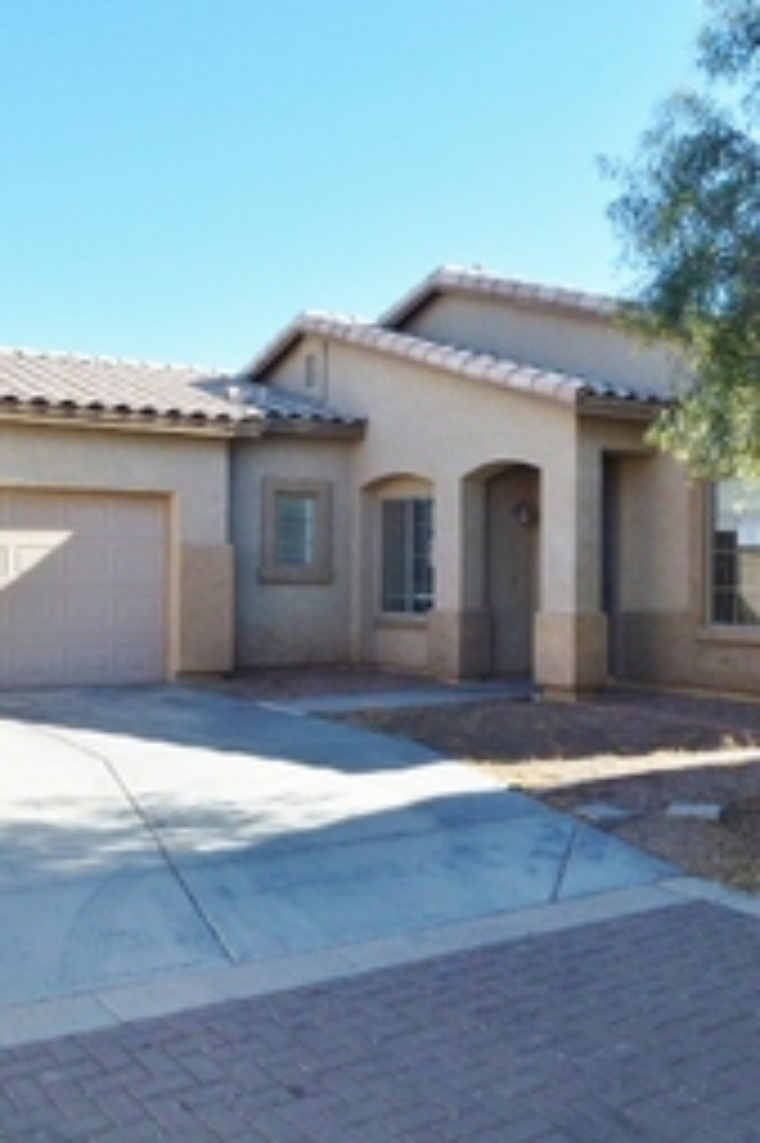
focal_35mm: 34
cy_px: 580
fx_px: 1078
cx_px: 256
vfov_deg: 55.8
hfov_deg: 38.4
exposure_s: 1/400
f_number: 4
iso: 100
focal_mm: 4.3
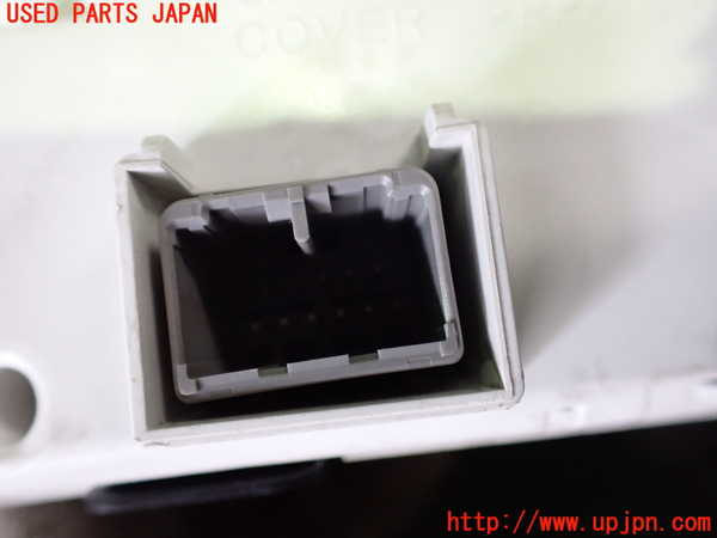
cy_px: 269
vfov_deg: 46.8
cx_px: 358
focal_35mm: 30
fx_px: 621
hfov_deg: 60.0
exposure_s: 1/60
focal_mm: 5.4
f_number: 2.3
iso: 800
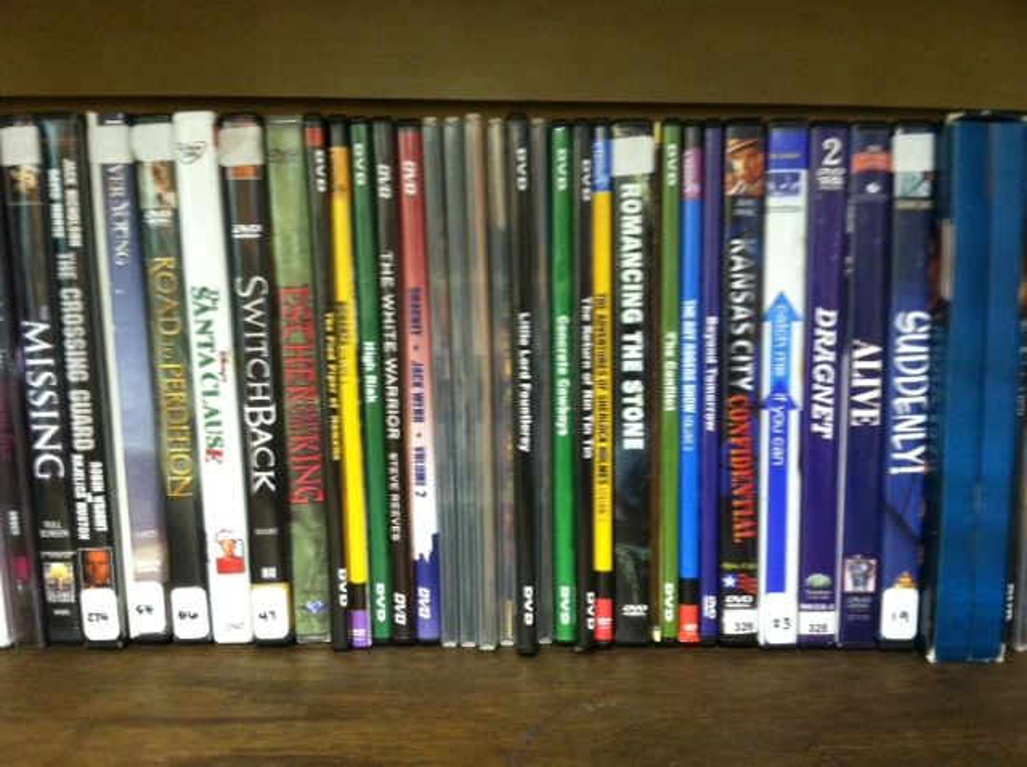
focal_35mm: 35
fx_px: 1037
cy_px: 384
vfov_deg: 40.6
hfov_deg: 52.7
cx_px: 514
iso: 320
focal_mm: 3.85
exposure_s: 1/15
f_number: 2.8
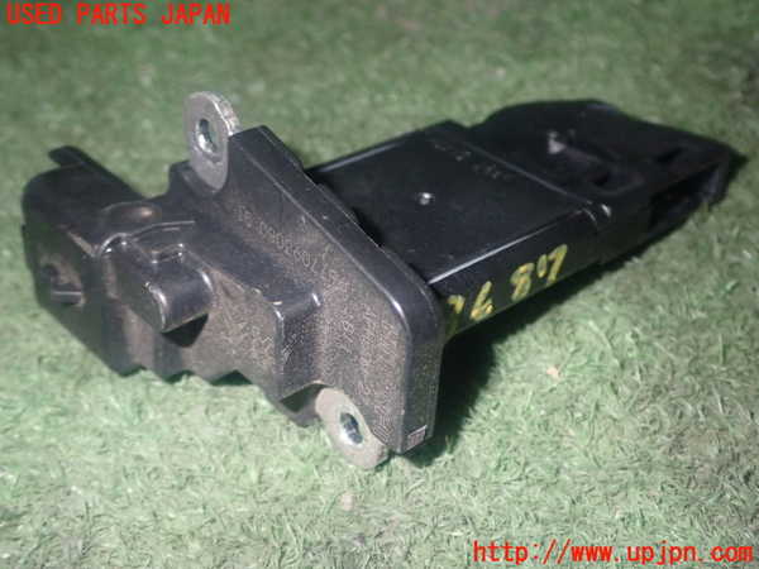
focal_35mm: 47
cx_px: 380
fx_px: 1031
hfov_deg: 40.4
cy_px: 284
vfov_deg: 30.9
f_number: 9
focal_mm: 8.4
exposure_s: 1/50
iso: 800
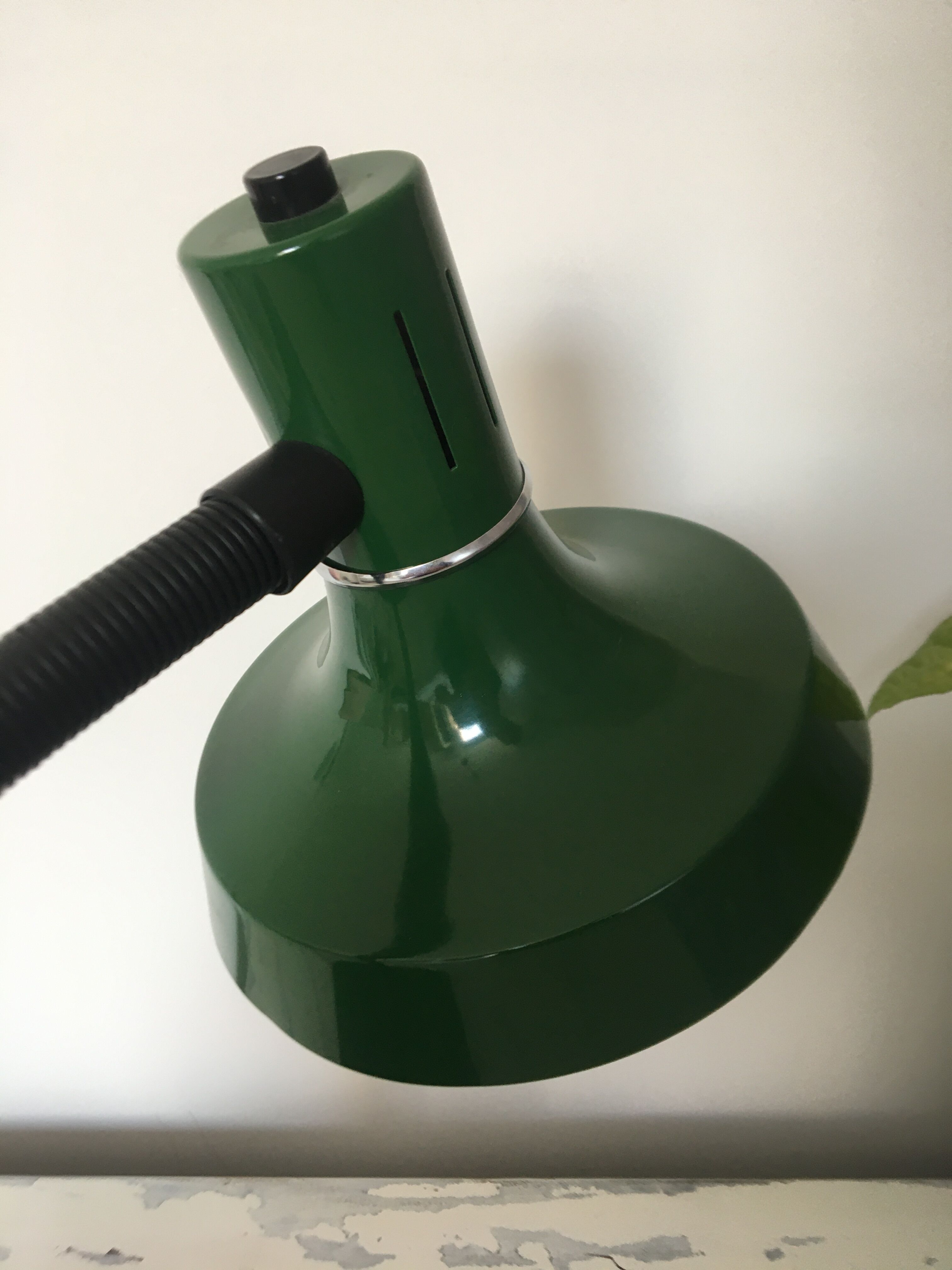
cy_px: 635
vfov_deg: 61.7
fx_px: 1063
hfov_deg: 48.2
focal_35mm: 29
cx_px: 476
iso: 50
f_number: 2.2
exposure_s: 1/30
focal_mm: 4.15
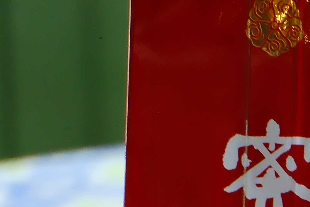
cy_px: 349
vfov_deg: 2.8
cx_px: 897
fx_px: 4177
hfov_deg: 4.1
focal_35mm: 485
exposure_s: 1/120
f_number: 5
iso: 400
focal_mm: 50
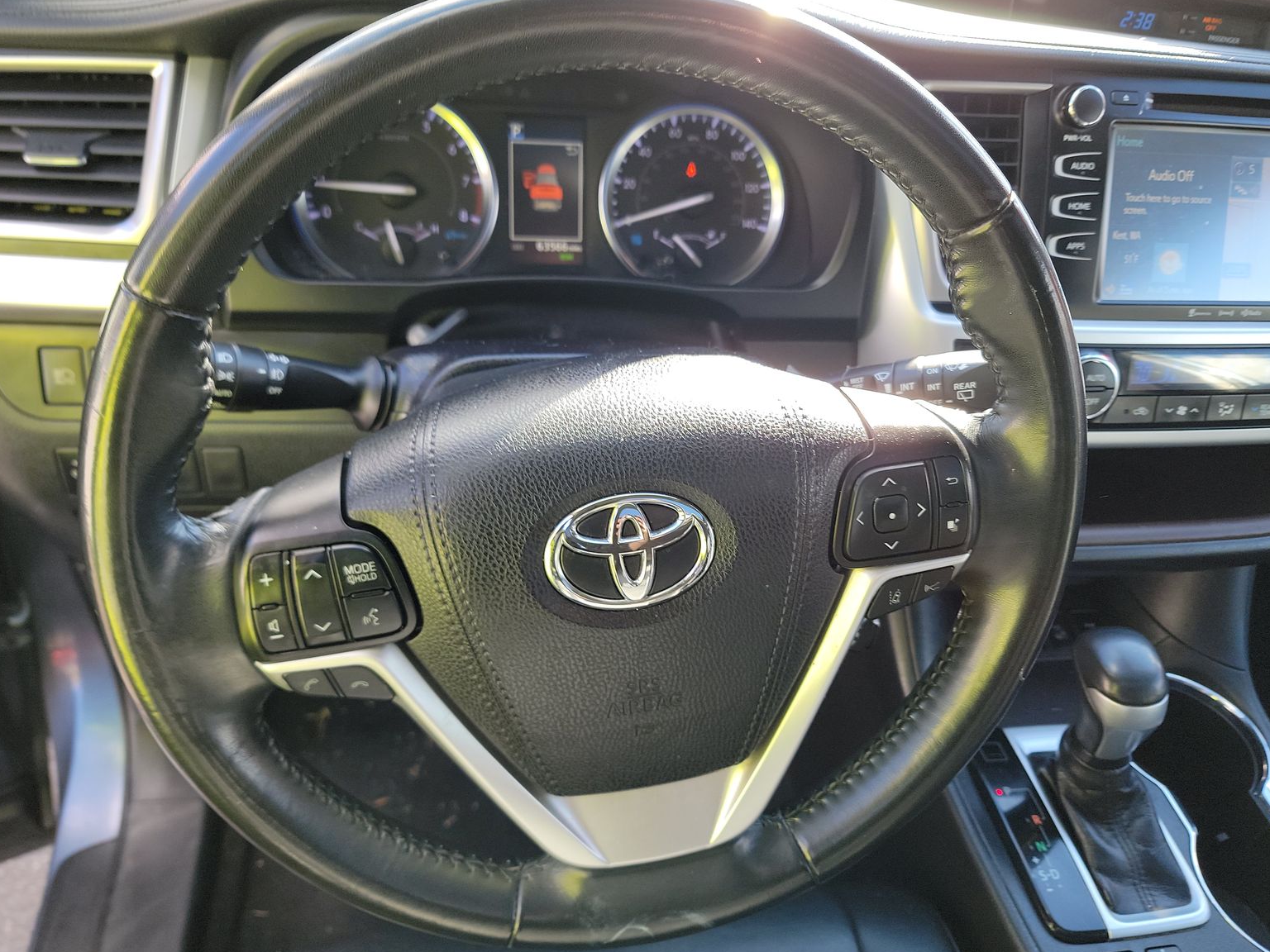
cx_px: 640
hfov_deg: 69.4
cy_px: 467
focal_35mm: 25
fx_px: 917
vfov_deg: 54.9
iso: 79
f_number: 1.8
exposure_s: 1/59
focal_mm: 6.7
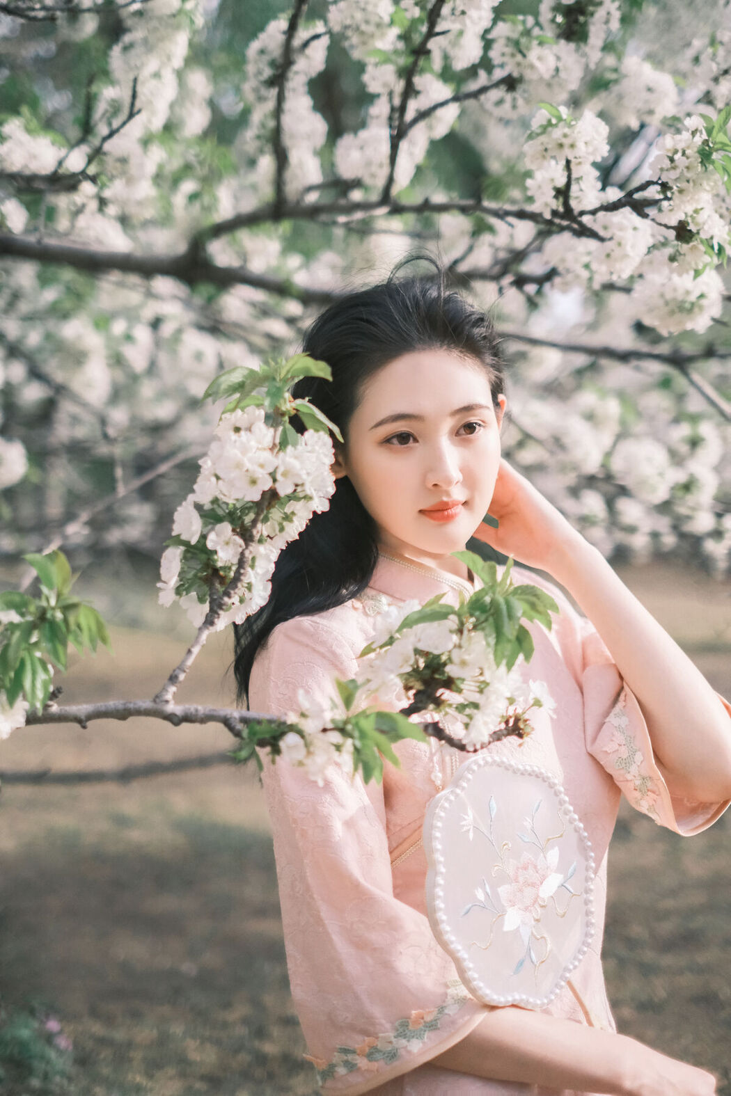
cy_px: 548
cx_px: 366
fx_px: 1614
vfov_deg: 37.5
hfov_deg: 25.5
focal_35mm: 53
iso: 3200
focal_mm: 35
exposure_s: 1/32000
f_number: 1.4
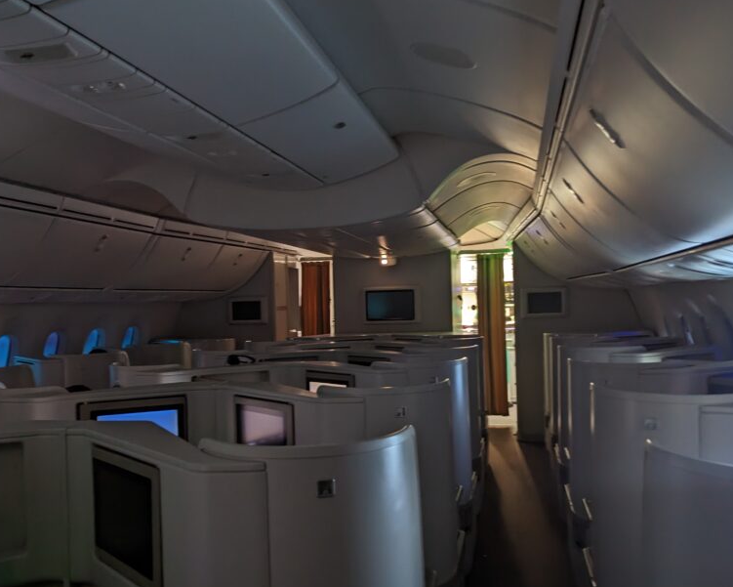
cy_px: 321
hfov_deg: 55.7
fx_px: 694
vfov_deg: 45.7
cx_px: 363
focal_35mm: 32
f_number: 1.85
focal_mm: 6.81
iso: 582
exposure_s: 1/3
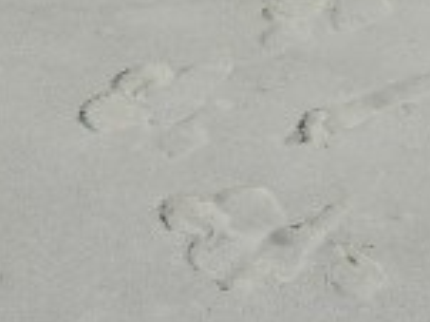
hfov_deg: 9.7
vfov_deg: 6.5
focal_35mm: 203
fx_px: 2520
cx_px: 308
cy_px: -718
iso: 160
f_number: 7
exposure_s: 1/640
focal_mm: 5.4
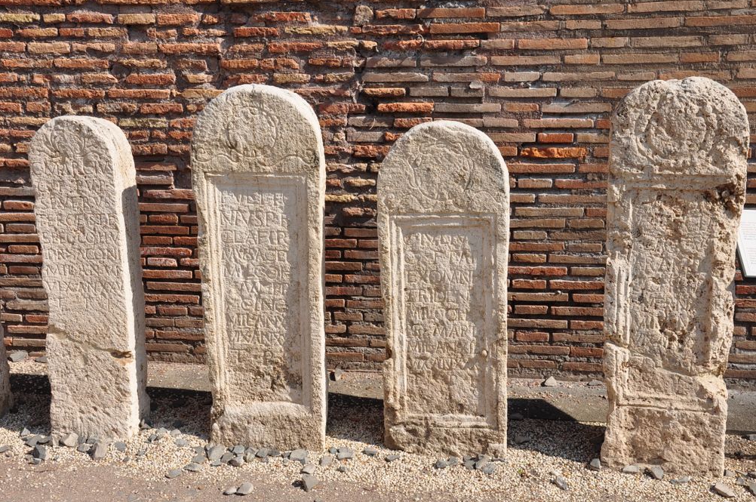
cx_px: 373
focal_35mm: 46
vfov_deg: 29.2
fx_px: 965
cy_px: 253
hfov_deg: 42.8
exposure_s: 1/250
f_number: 10
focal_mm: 30
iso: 200
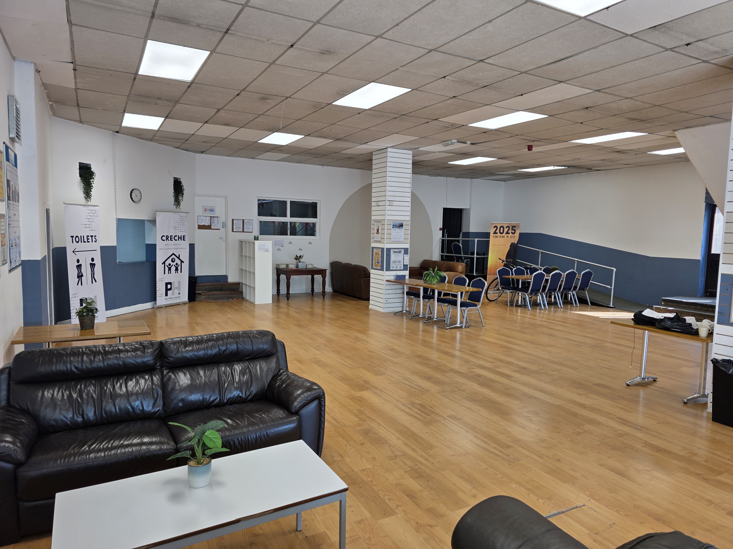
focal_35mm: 23
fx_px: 487
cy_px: 274
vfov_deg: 58.9
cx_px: 366
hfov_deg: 73.9
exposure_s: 1/100
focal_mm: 6.3
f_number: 1.7
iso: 50
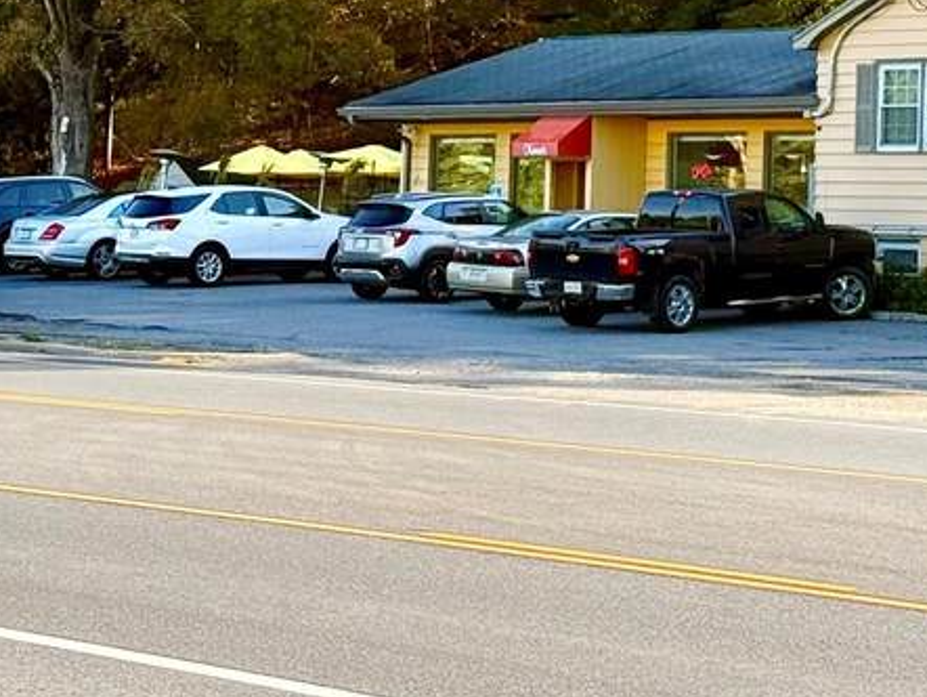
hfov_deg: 14.2
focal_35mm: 139
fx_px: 3724
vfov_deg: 10.5
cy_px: -164
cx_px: 487
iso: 80
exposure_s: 1/1575
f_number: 1.78
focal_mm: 6.76
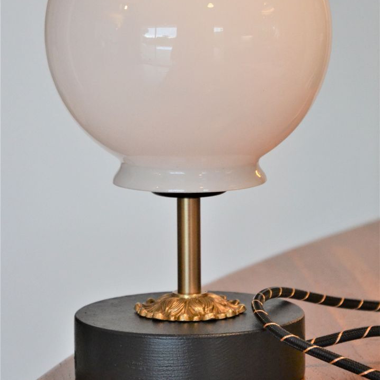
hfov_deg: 8.7
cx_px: 190
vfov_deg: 8.7
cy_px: 145
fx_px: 2504
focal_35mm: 202
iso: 1600
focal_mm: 105
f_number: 5.6
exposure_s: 1/125
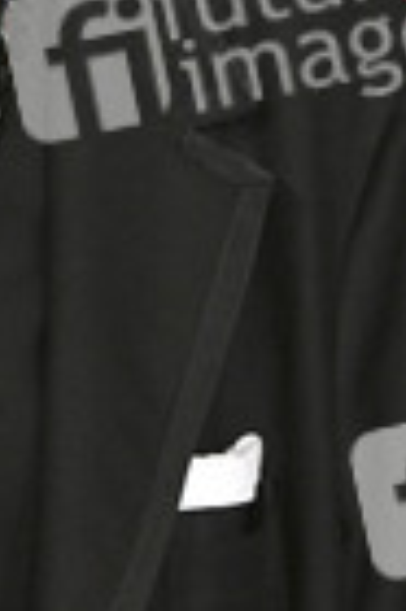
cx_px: -170
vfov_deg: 6.3
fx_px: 5477
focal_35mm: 323
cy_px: -179
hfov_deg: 4.2
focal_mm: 113
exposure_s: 1/320
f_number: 7.1
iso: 3200
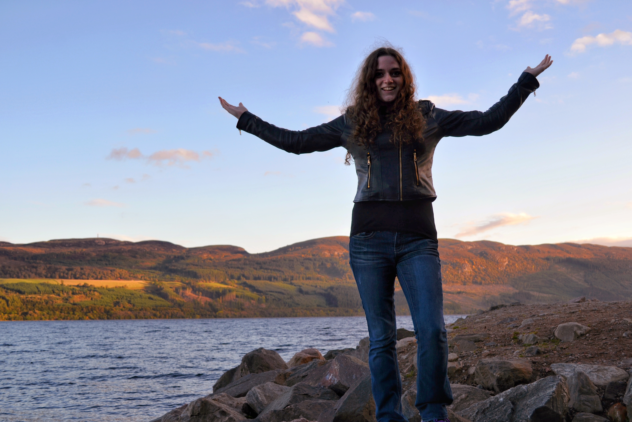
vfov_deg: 34.2
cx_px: 316
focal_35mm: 39
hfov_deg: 49.6
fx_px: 685
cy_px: 211
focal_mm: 26
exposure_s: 1/125
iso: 100
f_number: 5.6
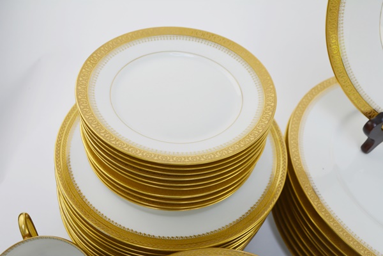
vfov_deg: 36.9
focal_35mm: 36
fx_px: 383
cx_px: 192
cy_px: 128
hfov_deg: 53.1
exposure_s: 1/160
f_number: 6.3
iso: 200
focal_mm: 24
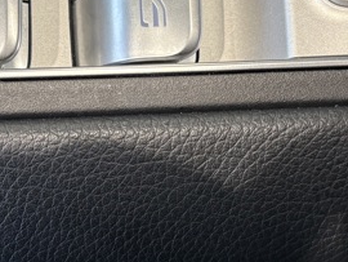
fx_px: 775
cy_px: 123
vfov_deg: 19.2
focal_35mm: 77
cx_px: 162
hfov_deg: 25.3
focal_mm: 5.96
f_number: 1.6
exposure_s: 1/50
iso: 100
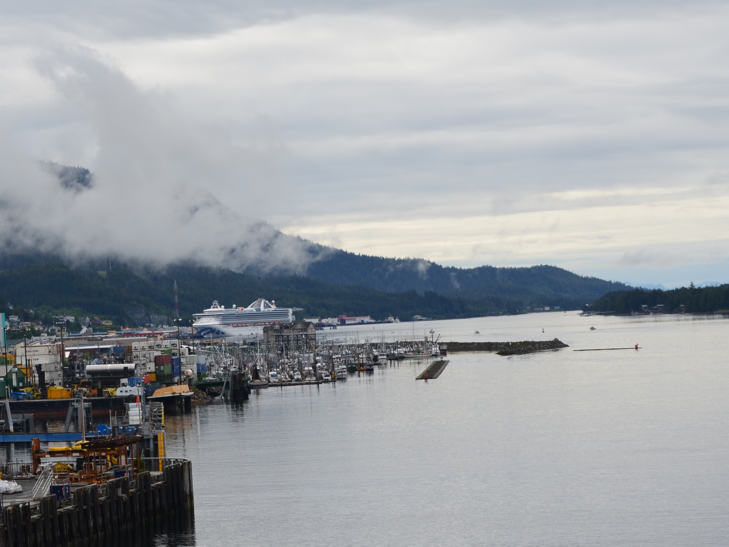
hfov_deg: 16.4
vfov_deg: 12.4
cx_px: 216
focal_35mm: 120
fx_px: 2522
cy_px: 319
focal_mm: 55
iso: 140
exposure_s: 1/125
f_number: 11
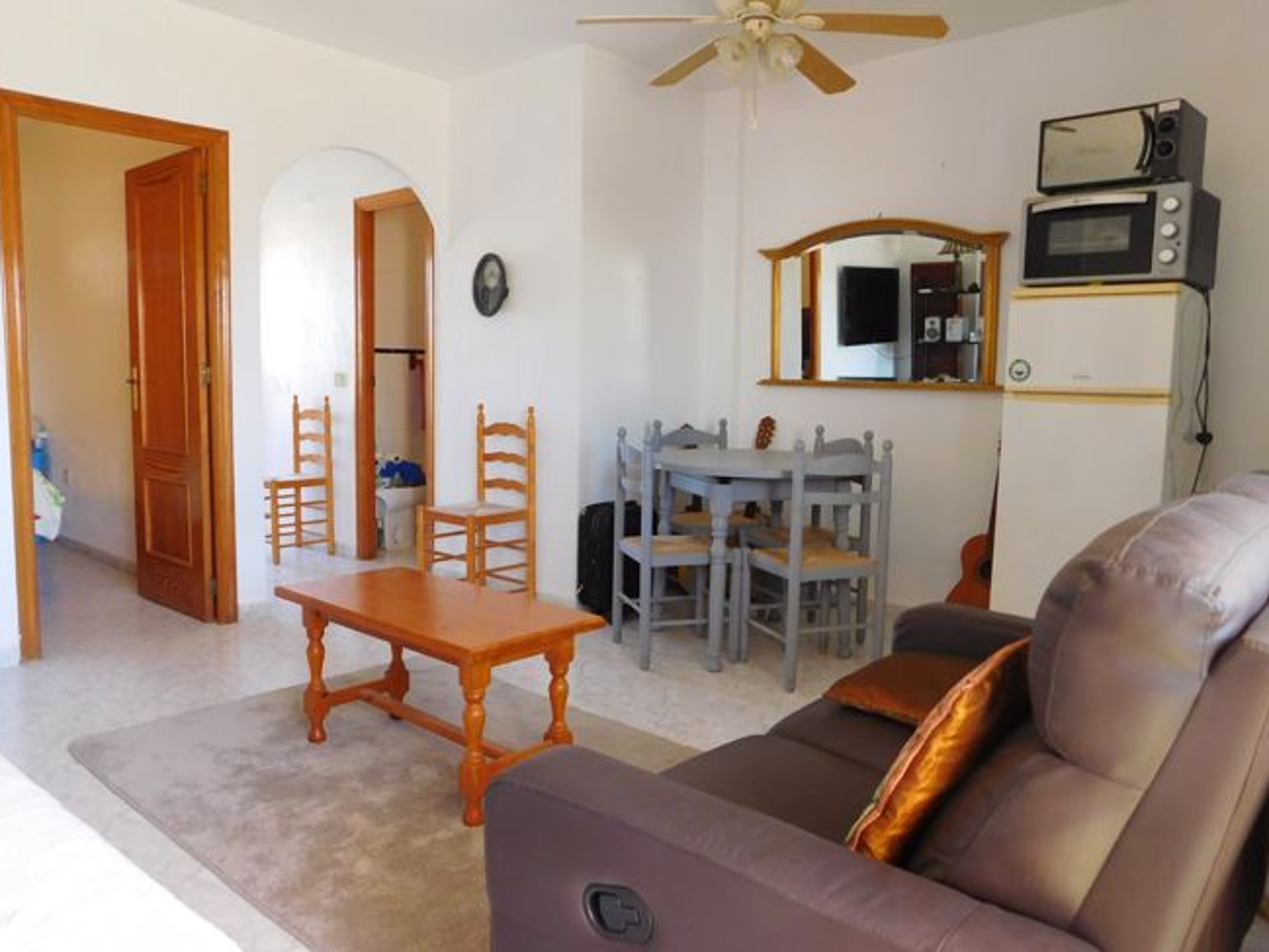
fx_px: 917
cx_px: 617
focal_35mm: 25
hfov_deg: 69.4
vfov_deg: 54.9
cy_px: 470
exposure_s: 1/40
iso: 125
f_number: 3
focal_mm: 4
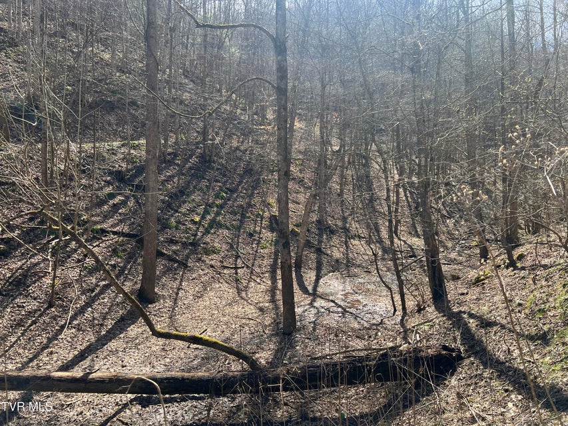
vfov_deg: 53.1
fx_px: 427
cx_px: 284
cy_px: 213
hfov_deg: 67.3
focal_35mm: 26
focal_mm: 5.7
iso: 50
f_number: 1.5
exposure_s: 1/820
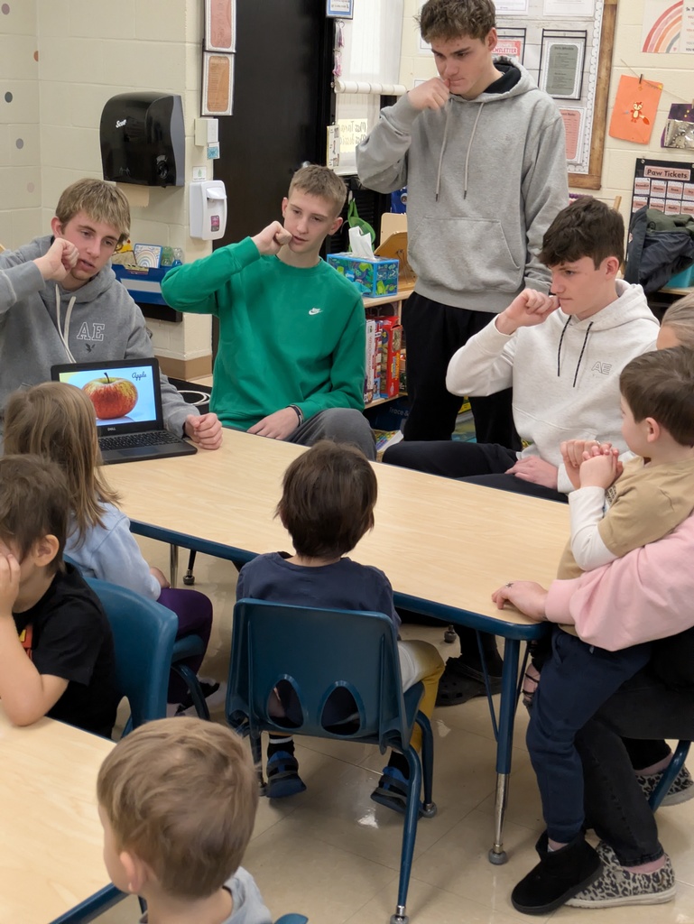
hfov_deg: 28.6
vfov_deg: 37.5
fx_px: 1362
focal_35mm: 51
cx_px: 347
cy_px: 462
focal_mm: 5.43
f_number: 1.89
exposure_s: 1/60
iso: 635
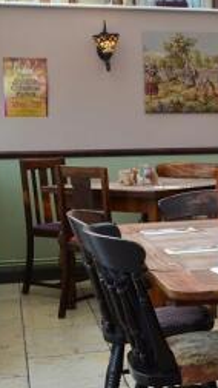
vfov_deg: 27.5
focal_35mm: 77
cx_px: 327
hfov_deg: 14.6
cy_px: 190
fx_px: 790
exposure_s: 1/60
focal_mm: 26
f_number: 8
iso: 400
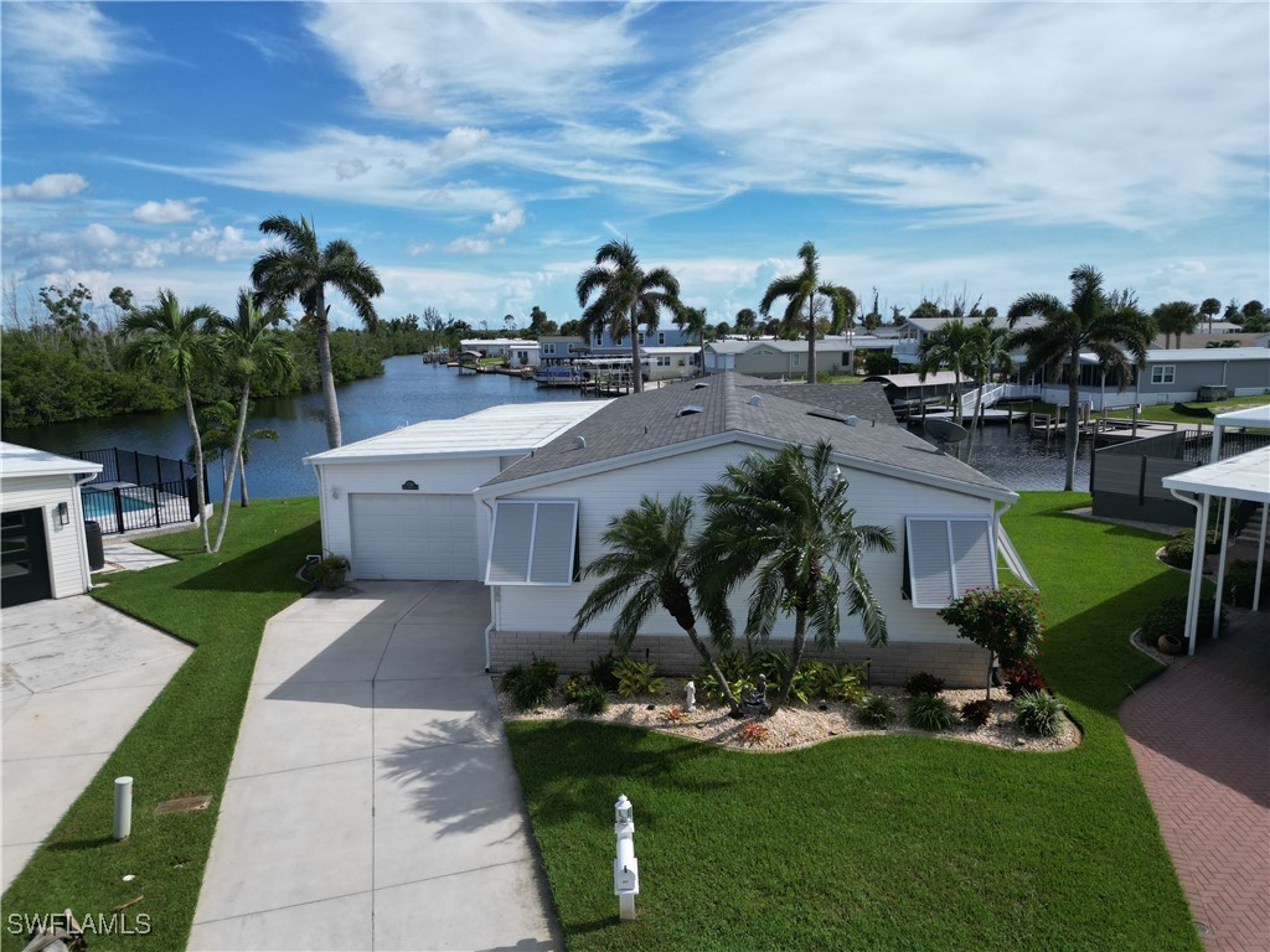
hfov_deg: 71.6
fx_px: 881
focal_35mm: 24
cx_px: 635
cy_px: 476
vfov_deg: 56.8
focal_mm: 6.72
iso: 120
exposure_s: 1/4000
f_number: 1.7
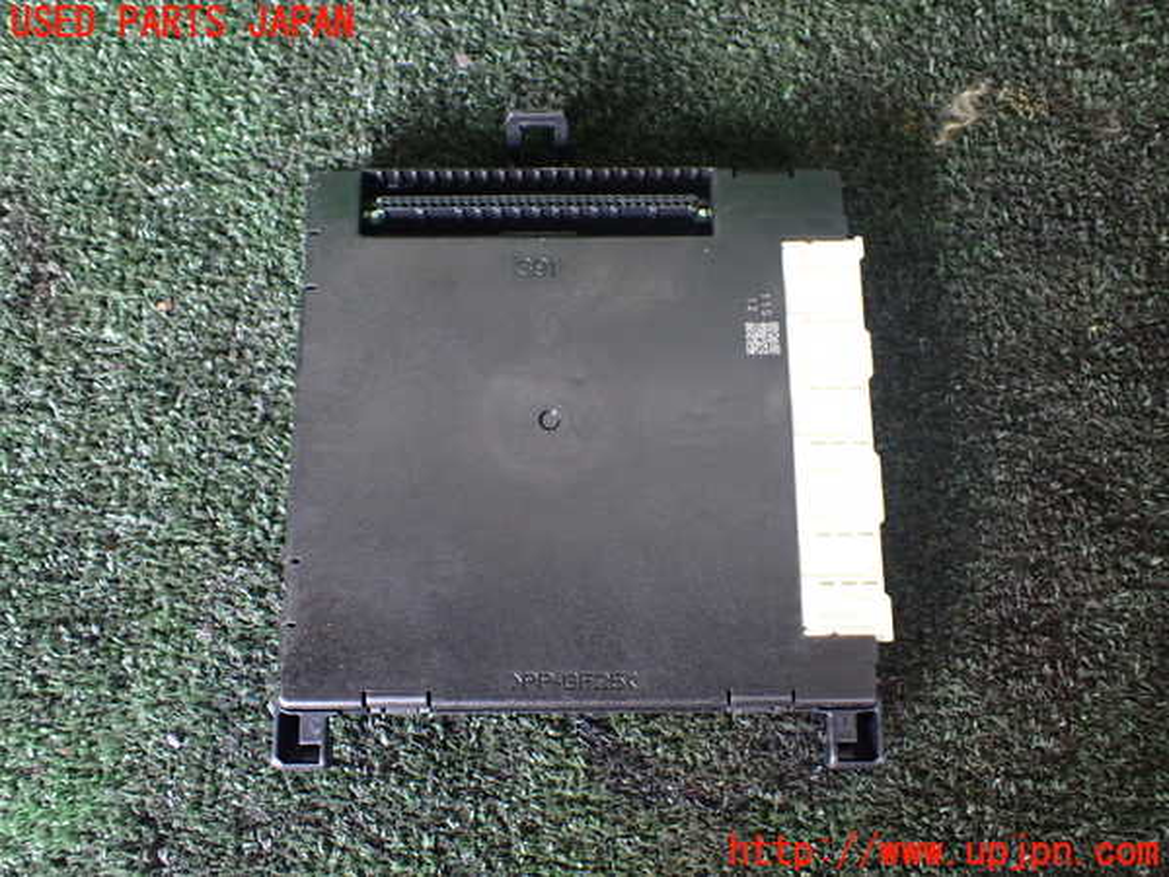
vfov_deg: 46.8
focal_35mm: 30
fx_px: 1013
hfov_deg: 60.0
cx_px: 584
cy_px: 438
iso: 800
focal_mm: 5.4
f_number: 2.3
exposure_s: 1/80
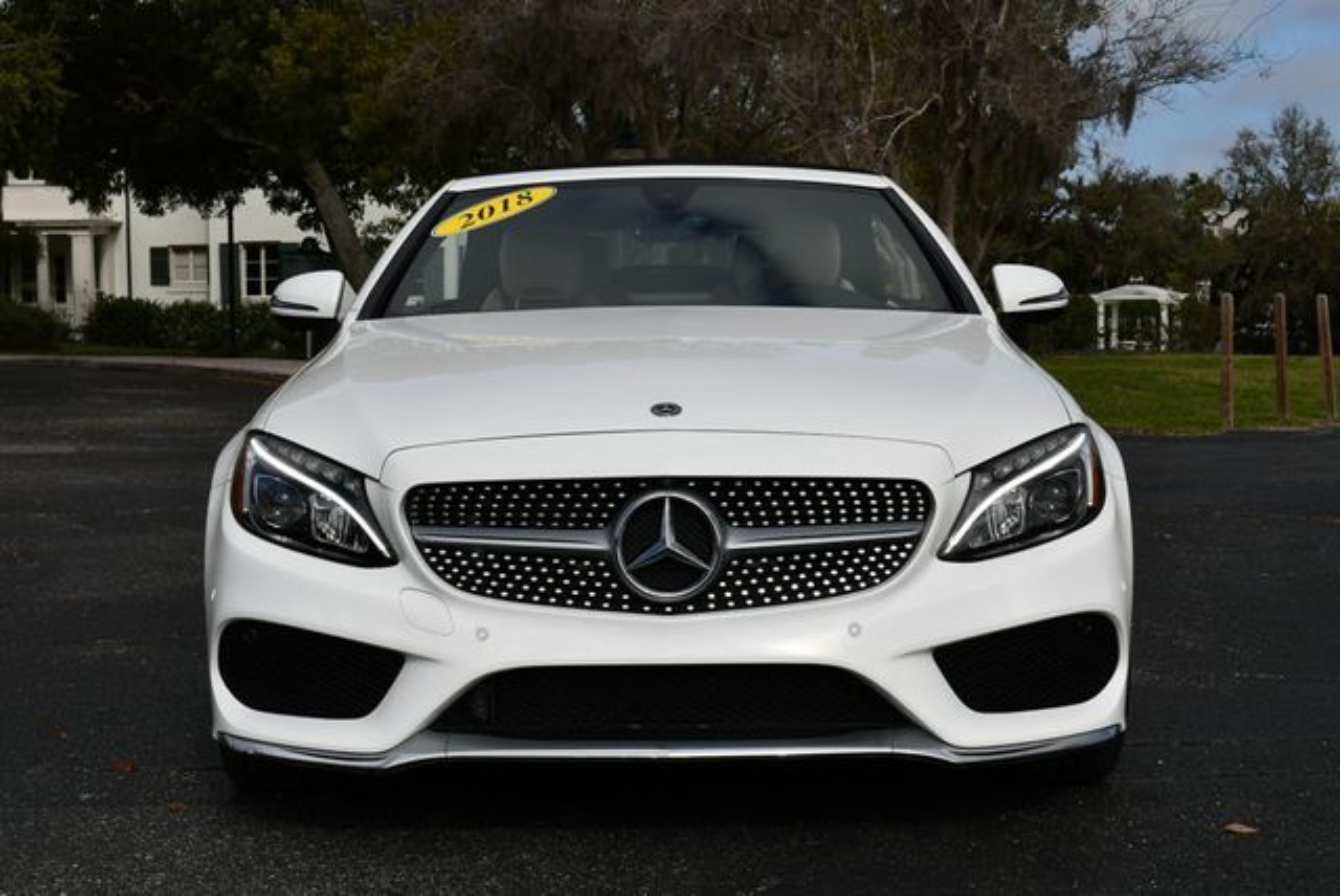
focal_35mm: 60
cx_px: 670
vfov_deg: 22.7
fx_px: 2235
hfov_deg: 33.4
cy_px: 448
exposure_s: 1/400
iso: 100
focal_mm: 30
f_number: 10
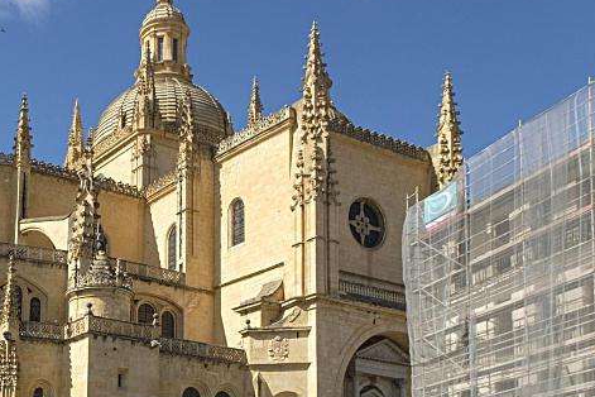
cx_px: 33
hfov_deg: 33.8
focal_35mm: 55
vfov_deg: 23.1
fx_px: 909
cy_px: 437
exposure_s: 1/800
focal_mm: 16
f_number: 8
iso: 400
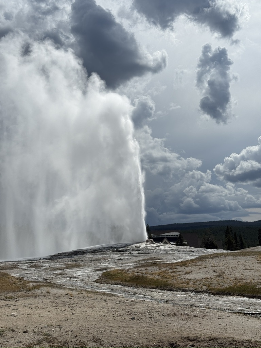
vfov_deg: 39.7
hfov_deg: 30.3
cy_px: 174
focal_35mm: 48
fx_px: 483
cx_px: 130
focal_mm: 6.76
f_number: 1.78
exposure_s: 1/16129
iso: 50
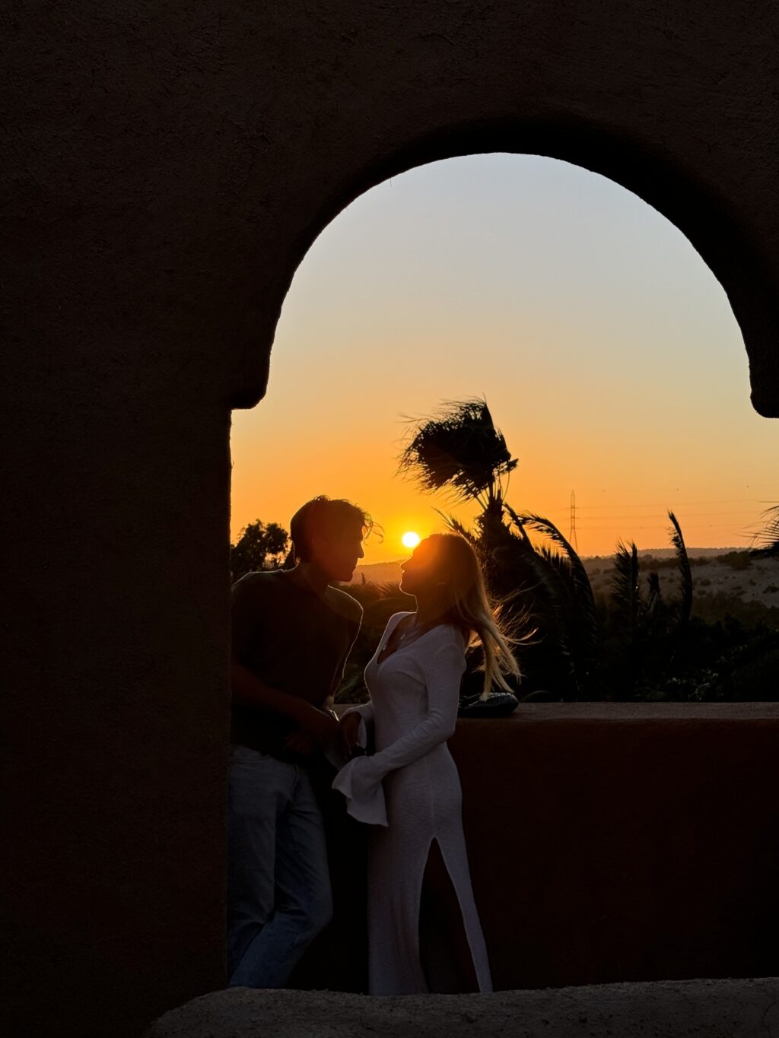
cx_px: 390
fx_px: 1440
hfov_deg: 30.3
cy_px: 519
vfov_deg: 39.7
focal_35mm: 48
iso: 64
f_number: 1.78
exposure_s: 1/1458
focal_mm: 6.76
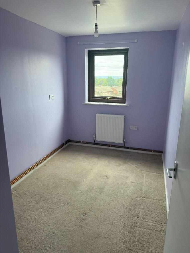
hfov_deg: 56.8
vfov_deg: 71.6
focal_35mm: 24
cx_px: 95
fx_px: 176
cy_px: 126
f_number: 1.78
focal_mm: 6.76
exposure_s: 1/121
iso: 80
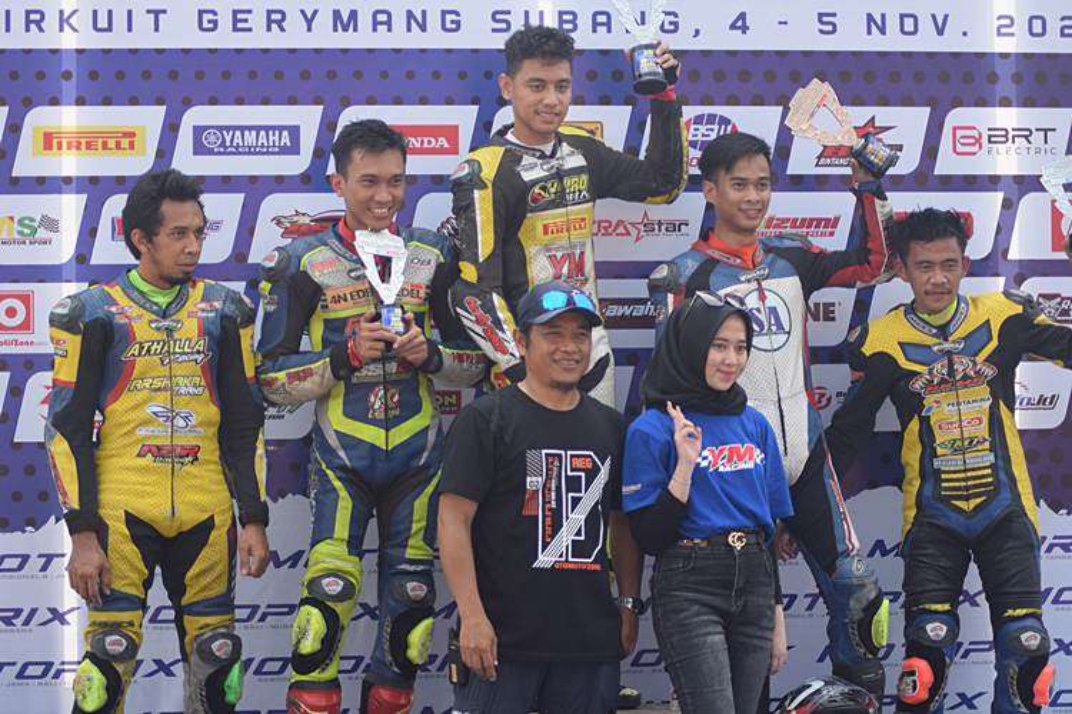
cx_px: 536
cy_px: 357
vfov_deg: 13.0
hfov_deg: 19.5
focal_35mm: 105
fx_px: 3126
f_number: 4
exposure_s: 1/1000
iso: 400
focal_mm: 70
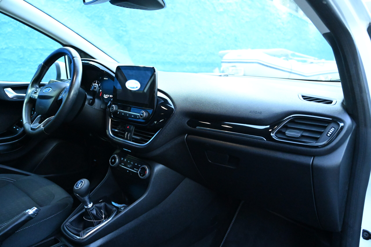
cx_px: 186
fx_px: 299
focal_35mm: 29
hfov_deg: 63.7
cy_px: 124
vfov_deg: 45.0
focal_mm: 29
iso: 18000
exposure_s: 1/400
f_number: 4
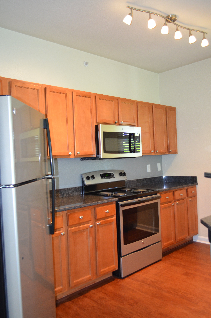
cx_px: 106
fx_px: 291
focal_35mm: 33
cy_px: 159
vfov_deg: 57.3
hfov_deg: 39.8
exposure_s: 1/60
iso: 1250
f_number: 3.8
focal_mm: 22
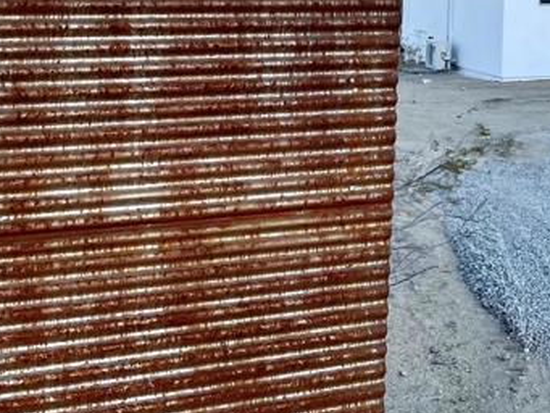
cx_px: 697
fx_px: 1240
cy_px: -94
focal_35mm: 78
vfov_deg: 17.9
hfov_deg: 22.6
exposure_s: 1/1553
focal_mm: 4.2
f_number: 1.6
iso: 32
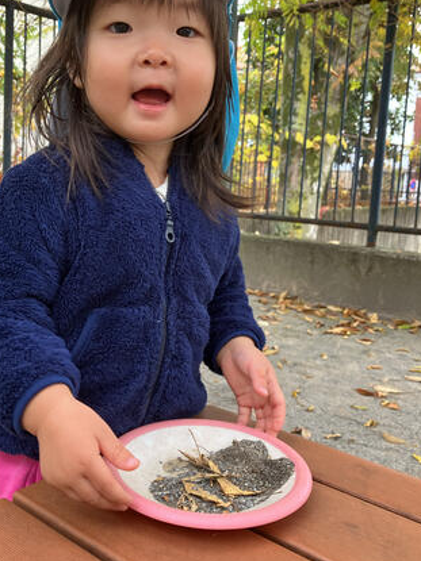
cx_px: 177
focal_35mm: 36
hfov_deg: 39.5
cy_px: 245
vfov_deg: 51.2
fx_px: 584
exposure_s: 1/121
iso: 80
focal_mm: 3.99
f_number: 1.8
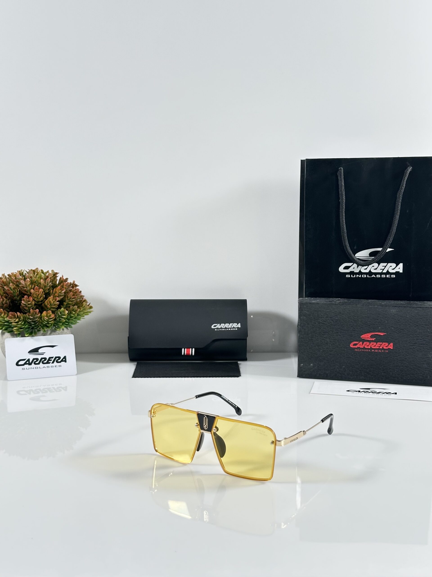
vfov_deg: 39.7
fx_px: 799
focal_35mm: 48
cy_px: 288
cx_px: 216
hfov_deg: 30.3
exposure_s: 1/50
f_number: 1.78
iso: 64
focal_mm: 6.86
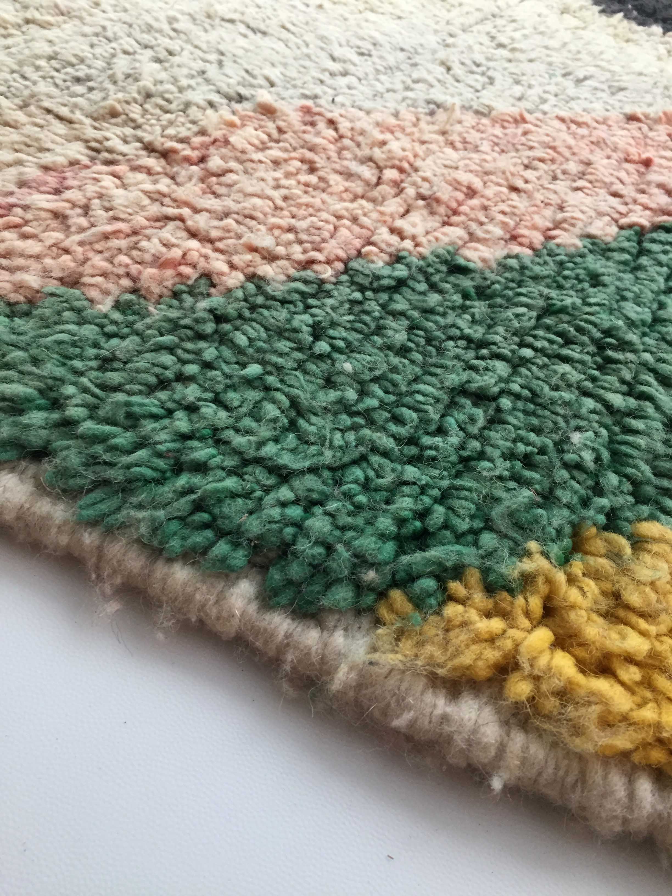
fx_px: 751
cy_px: 448
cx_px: 336
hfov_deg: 48.2
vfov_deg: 61.7
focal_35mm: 29
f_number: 2.2
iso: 160
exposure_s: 1/33
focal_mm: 4.15
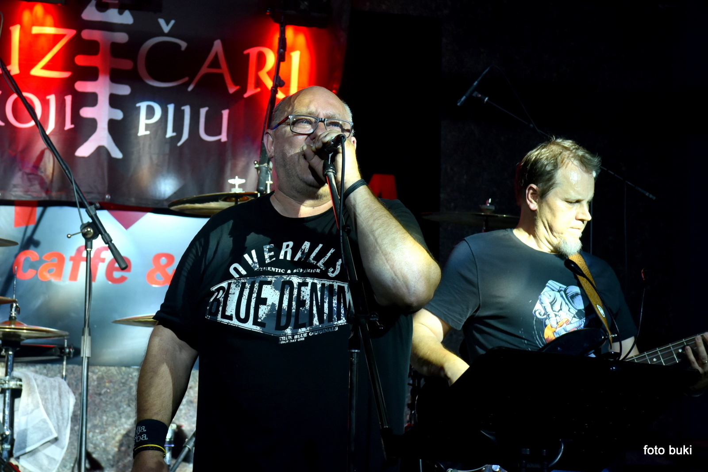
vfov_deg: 19.5
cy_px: 236
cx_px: 354
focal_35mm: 70
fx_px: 1377
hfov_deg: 28.8
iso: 1000
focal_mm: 70
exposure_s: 1/80
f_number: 7.1
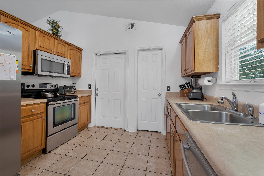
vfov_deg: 77.3
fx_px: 110
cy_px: 88
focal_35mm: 15
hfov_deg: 100.4
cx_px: 132
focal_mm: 10
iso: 250
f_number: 8
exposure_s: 1.3
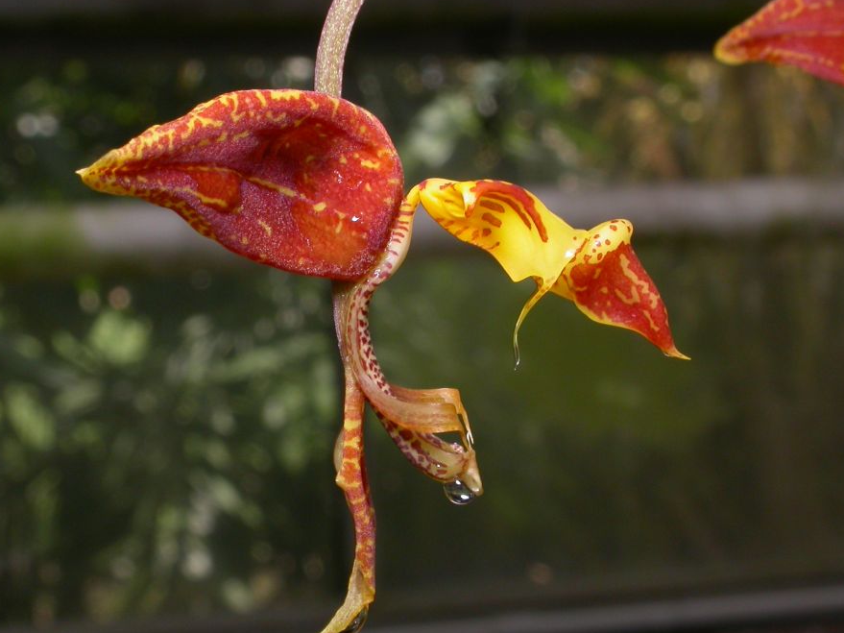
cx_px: 361
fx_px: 2243
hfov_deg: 21.3
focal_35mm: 92
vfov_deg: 16.1
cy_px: 345
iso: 100
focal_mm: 16.4
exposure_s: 1/60.3
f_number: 10
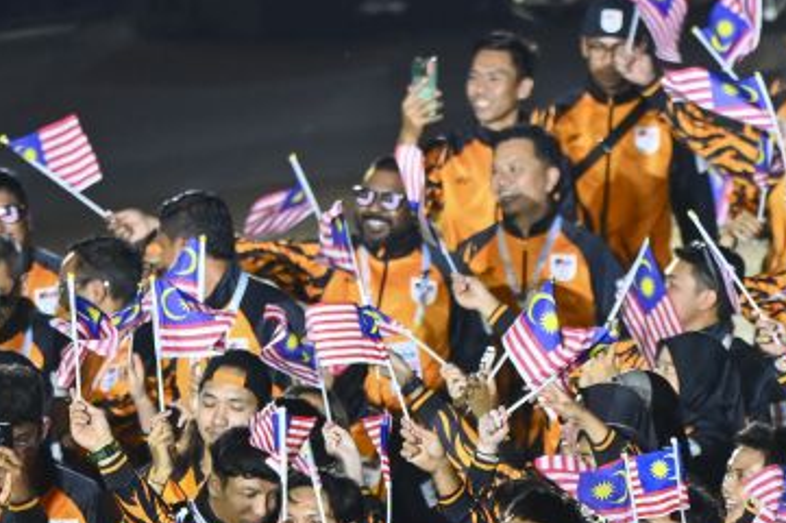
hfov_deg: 1.5
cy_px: 649
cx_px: 629
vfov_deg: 1.0
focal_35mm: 1375
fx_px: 29993
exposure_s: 1/250
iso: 3200
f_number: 6
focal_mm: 400
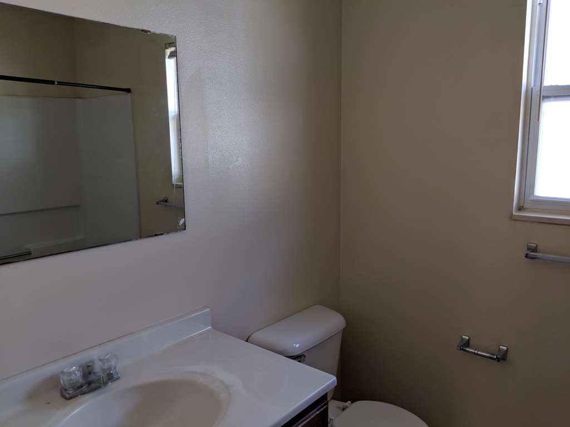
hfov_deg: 65.3
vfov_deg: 51.4
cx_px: 285
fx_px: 445
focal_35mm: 27
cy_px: 214
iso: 121
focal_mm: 4.44
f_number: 1.8
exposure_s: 1/120
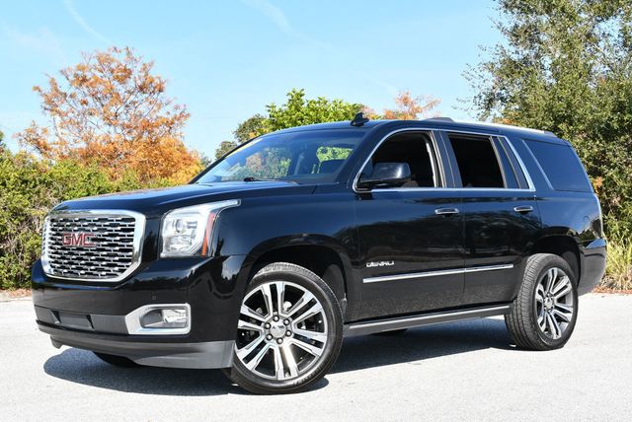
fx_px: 949
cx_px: 316
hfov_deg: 36.8
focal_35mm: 54
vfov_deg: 25.1
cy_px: 211
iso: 160
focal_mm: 27
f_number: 8
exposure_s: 1/250
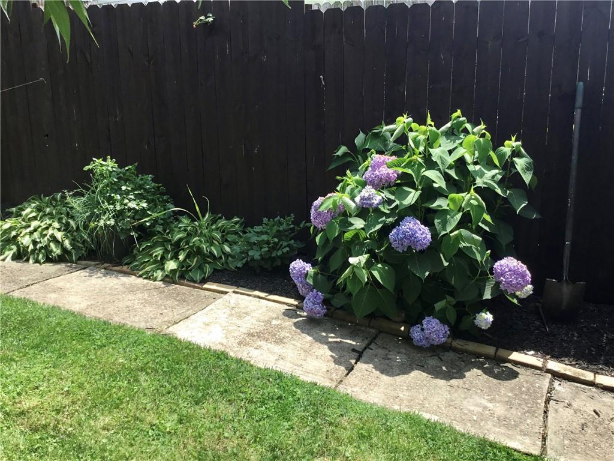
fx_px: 550
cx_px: 307
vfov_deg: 45.4
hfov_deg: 58.4
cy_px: 230
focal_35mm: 31
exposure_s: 1/590
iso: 25
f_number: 2.4
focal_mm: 3.3
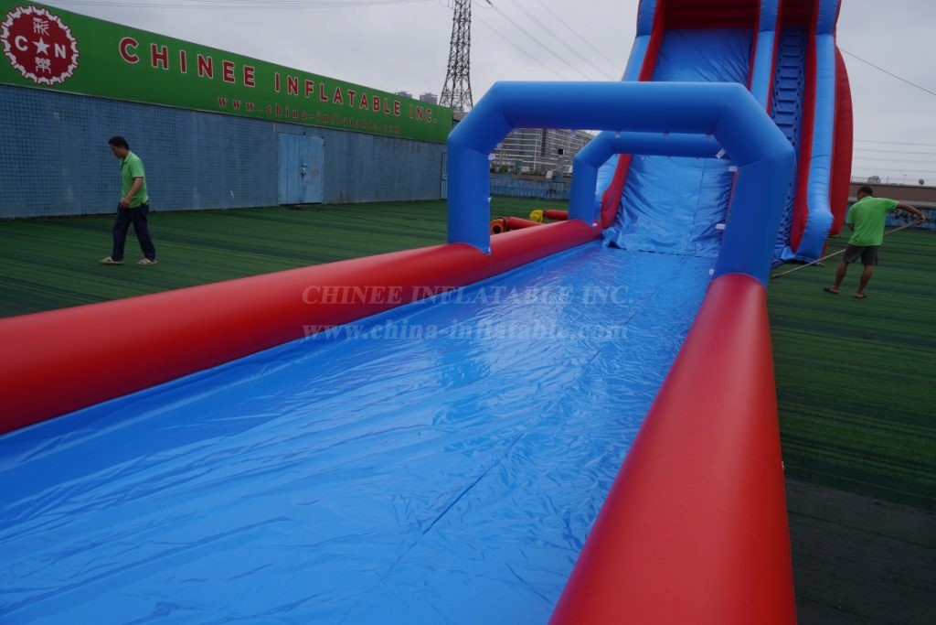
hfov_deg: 73.7
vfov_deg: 53.1
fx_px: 624
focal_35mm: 24
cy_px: 312
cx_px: 468
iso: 100
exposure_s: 1/200
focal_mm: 16
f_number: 8
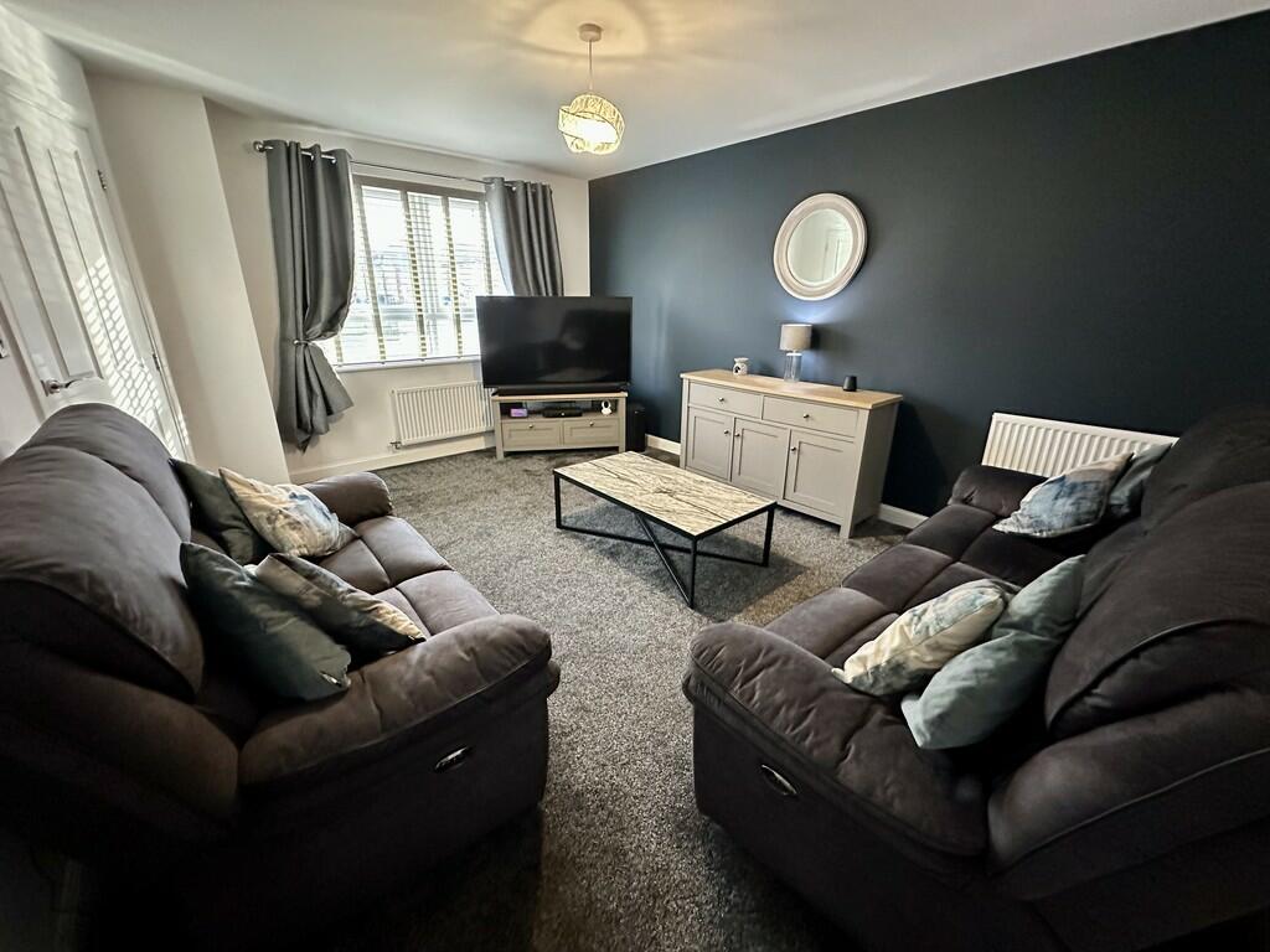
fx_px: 514
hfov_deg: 102.1
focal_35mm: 14
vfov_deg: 85.7
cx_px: 635
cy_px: 476
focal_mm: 2.22
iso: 1250
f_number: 2.2
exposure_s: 1/60
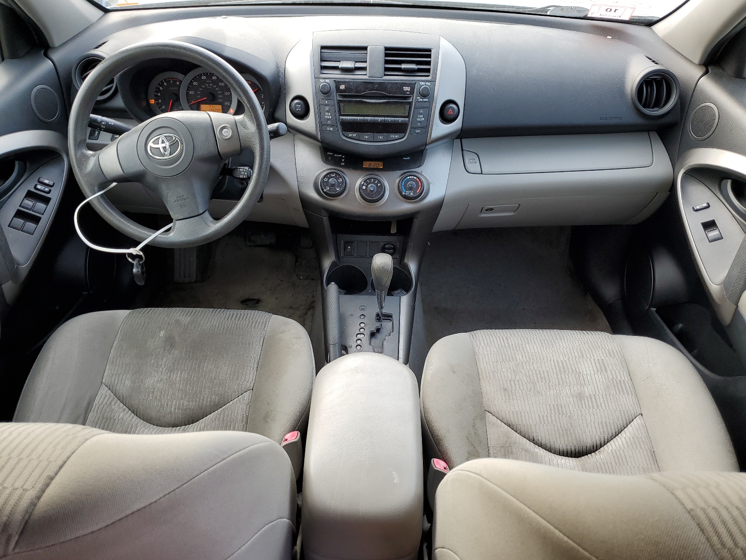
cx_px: 373
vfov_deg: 53.1
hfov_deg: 67.3
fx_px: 560
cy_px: 280
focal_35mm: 26
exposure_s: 1/208
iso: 50
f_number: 1.5
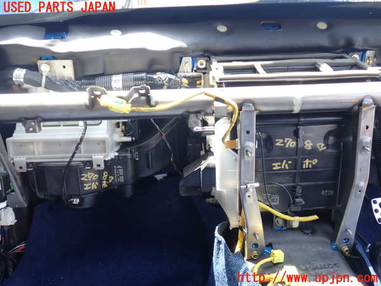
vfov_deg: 46.8
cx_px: 190
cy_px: 143
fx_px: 330
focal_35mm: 30
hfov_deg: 60.0
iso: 100
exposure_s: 1/100
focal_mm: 5.4
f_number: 2.3
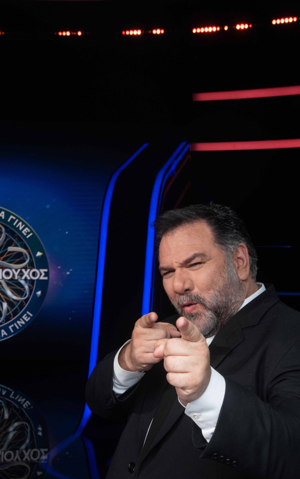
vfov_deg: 36.2
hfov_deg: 23.5
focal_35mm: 55
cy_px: 347
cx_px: 132
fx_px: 719
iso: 640
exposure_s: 1/40
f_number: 10
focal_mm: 35
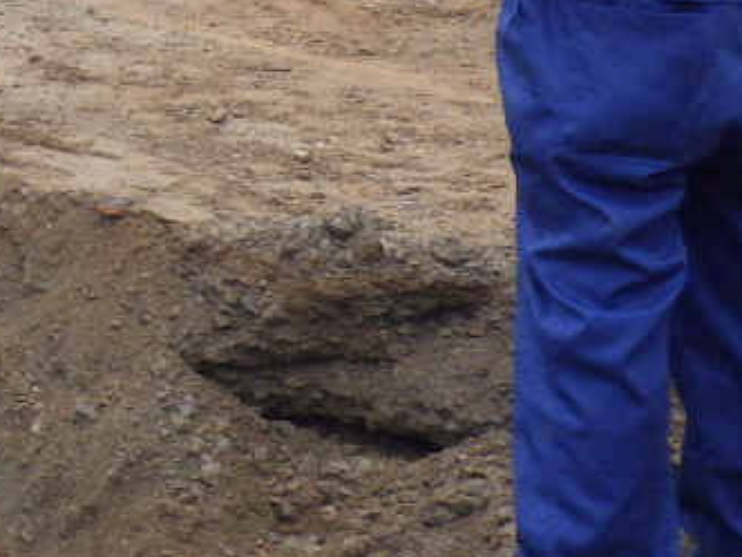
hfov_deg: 15.2
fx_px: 2315
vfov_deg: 13.3
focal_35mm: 108
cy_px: -130
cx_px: -675
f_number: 3.5
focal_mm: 5
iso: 250
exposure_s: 1/100
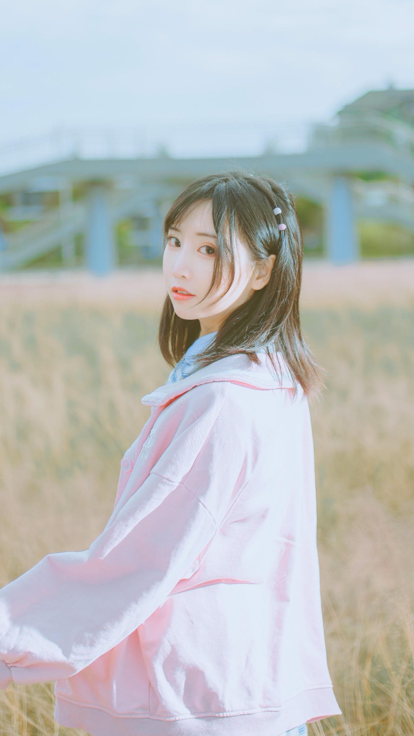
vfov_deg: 33.7
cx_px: 185
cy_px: 274
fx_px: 1210
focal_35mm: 62
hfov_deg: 19.4
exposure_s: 1/3200
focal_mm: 35
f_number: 1.4
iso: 64
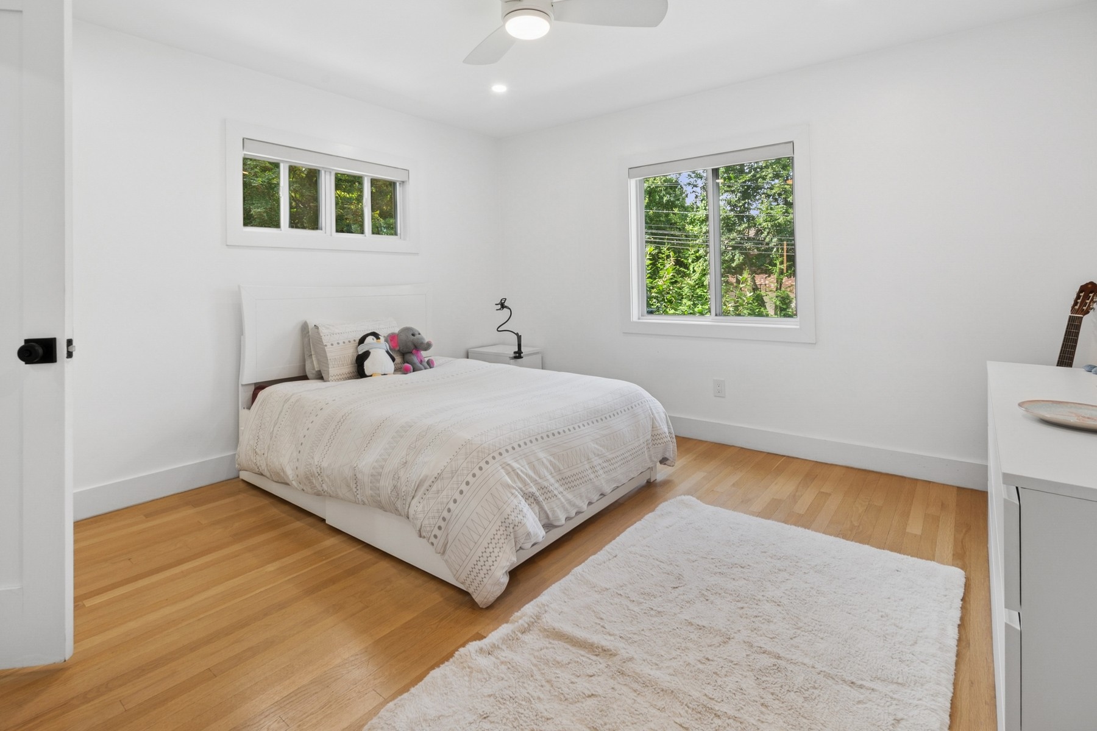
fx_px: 457
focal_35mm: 15
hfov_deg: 100.4
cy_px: 366
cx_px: 548
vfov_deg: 77.3
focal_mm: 10
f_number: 11
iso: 100
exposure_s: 1/2.5
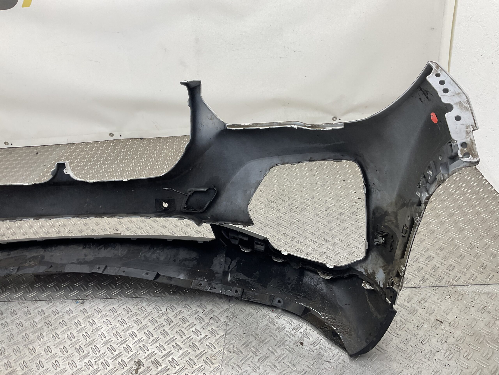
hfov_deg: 61.7
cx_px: 250
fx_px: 418
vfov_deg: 48.2
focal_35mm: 29
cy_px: 188
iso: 32
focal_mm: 3
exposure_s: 1/120
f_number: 1.8
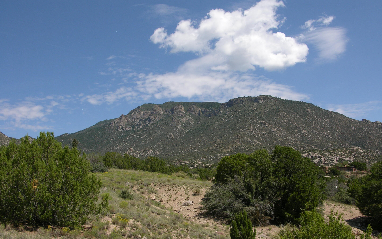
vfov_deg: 32.6
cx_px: 189
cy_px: 147
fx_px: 406
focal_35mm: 39
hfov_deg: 50.4
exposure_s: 1/285
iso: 50
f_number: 6.3
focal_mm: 8.9
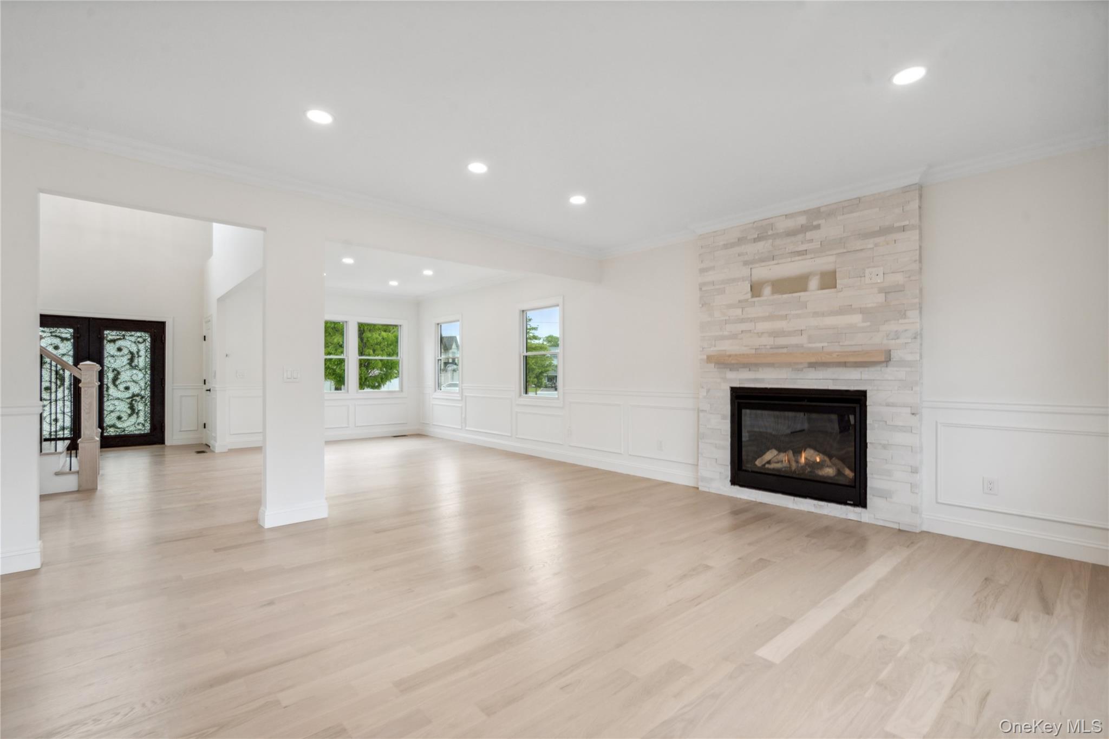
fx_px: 493
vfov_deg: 73.7
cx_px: 554
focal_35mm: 16
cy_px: 370
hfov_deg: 96.7
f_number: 9
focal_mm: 16
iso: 160
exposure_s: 1/80
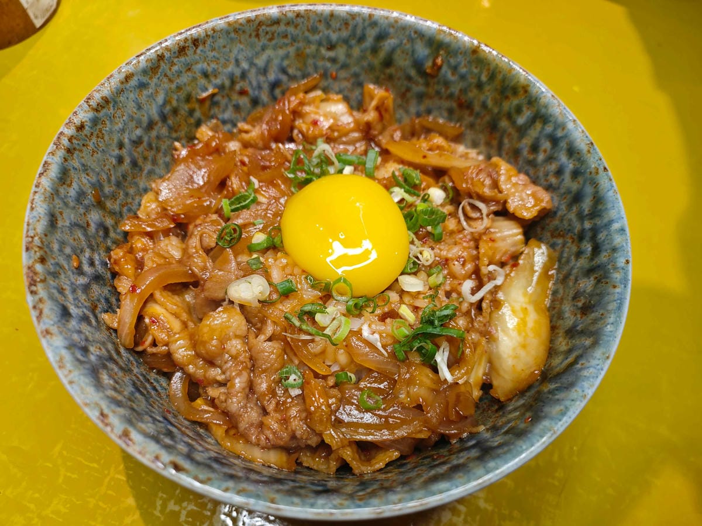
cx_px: 351
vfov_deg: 58.9
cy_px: 263
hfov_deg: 73.9
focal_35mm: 23
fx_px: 466
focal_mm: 8.72
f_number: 2.8
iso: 500
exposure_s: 1/60
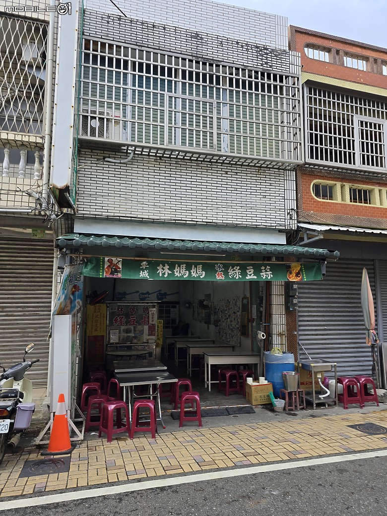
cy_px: 258
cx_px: 194
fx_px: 343
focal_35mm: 23
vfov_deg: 73.9
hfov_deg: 58.9
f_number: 1.7
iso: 32
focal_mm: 6.3
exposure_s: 1/180
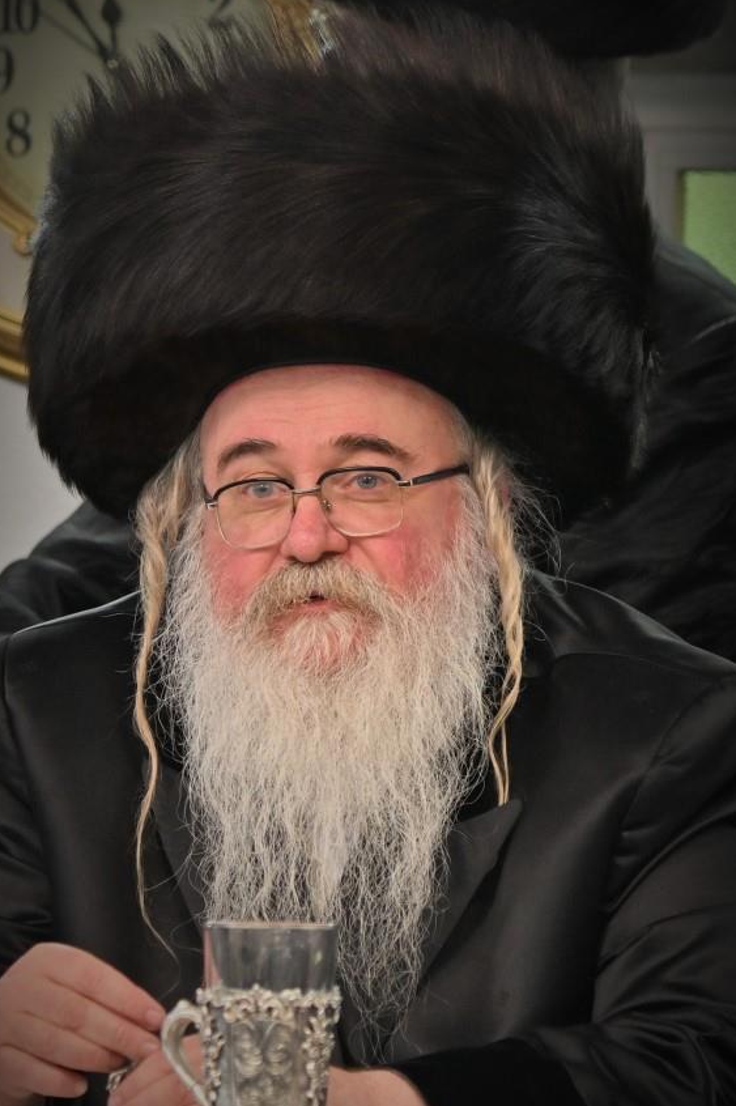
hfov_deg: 6.3
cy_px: 613
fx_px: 6693
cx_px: 353
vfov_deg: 9.4
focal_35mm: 218
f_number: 4
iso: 640
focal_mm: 120
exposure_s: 1/400
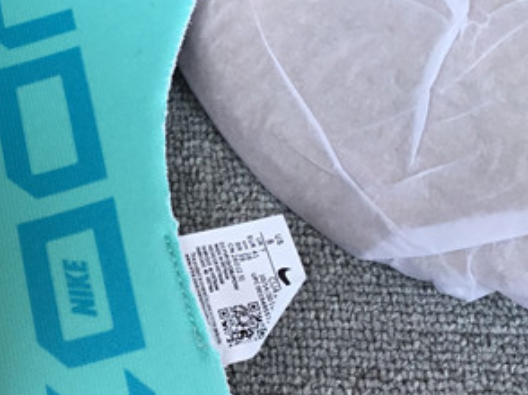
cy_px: 141
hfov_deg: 20.1
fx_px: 1448
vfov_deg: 15.5
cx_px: 9
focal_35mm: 95
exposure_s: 1/316
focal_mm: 3.3
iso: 25
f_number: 2.4
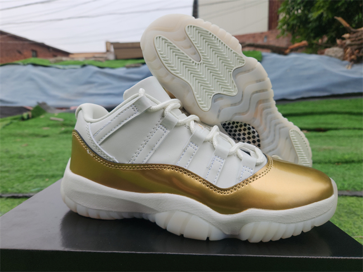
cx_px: 182
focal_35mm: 23
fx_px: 241
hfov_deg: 73.9
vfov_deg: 58.8
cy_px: 136
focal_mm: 5.4
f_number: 1.8
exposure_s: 1/50
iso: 32
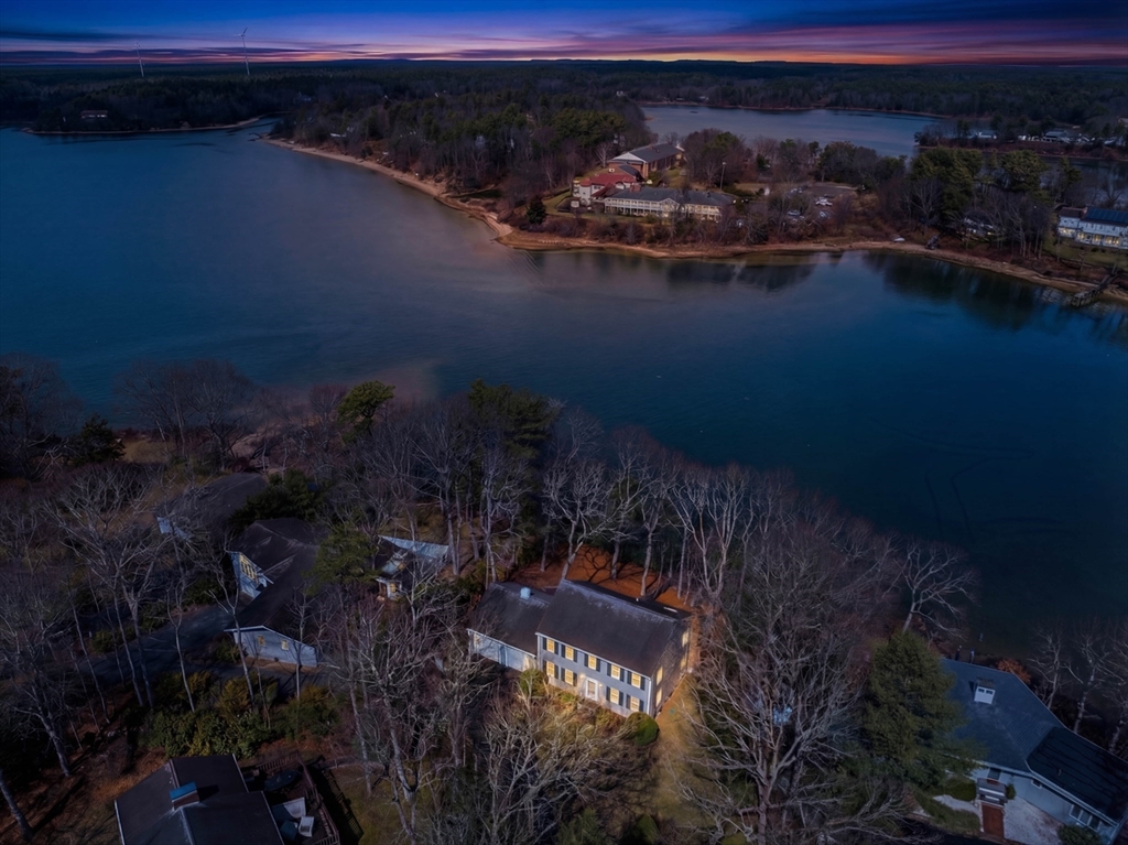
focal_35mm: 24
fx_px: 782
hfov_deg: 71.6
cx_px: 564
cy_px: 422
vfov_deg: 56.8
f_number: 2.8
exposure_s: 1/1600
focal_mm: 12.29
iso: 120
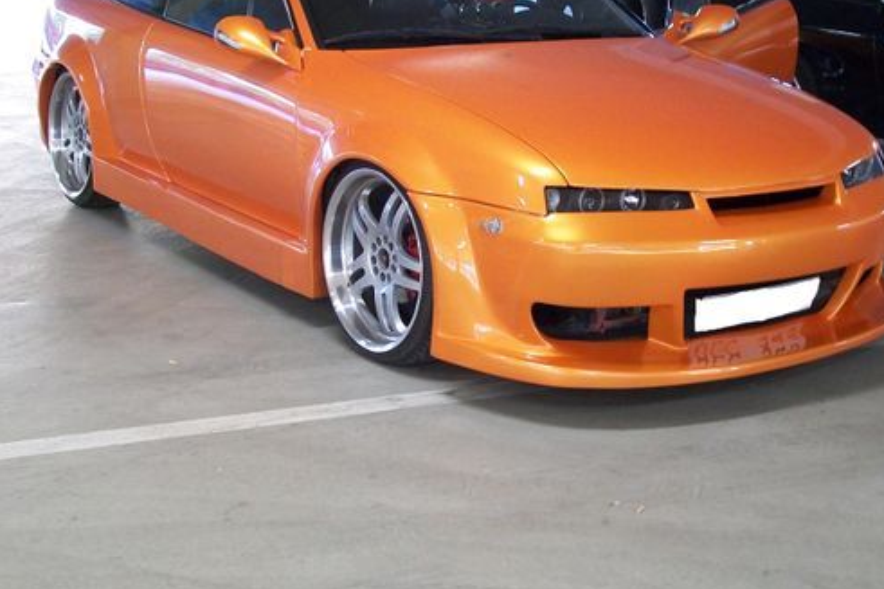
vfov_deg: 22.2
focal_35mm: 61
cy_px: 283
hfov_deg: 32.9
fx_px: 1497
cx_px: 486
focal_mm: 7.6
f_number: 3
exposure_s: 1/8
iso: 160
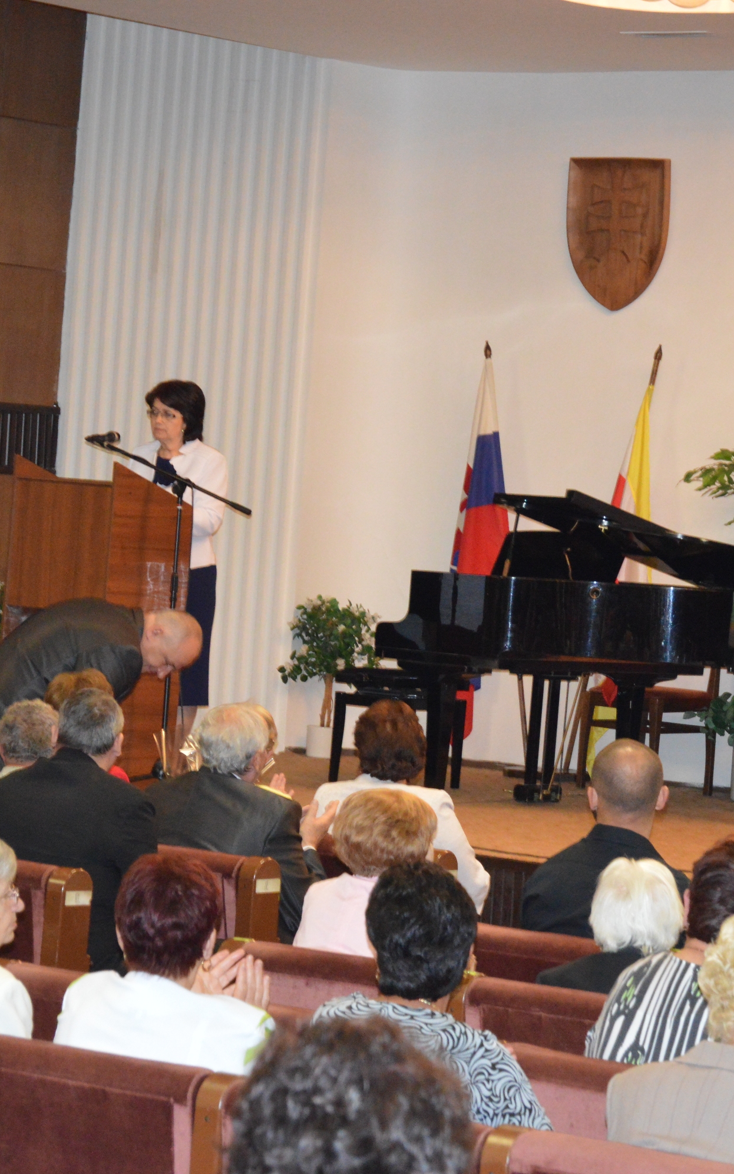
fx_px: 4056
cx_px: 469
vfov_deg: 16.5
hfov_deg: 10.3
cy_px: 587
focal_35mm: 127
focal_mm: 55
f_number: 5.6
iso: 2500
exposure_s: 1/60
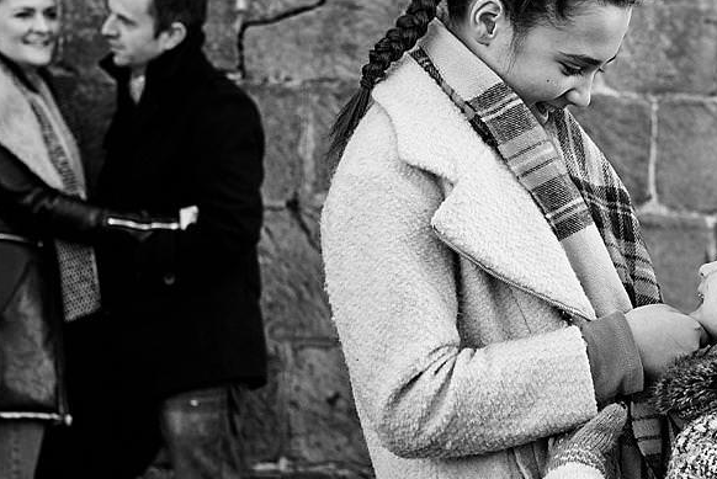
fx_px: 1814
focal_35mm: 91
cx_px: 462
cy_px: 240
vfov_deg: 15.1
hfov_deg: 22.3
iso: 800
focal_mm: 35
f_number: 3.2
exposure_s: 1/640
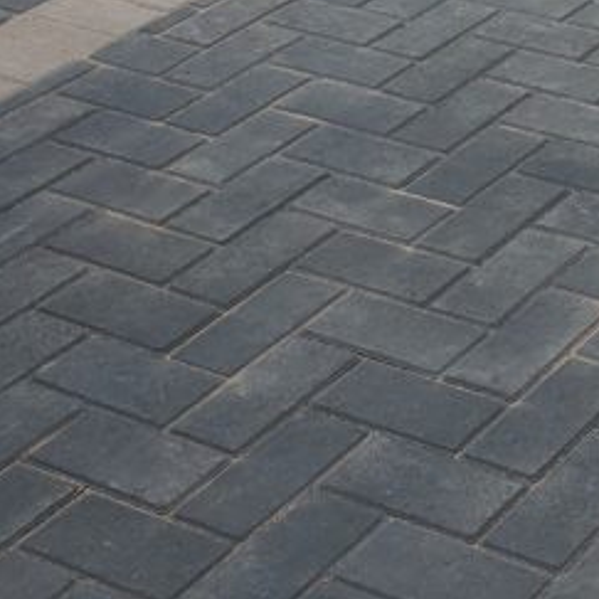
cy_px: 10
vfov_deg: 17.5
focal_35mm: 97
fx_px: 1899
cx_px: 900
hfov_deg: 16.4
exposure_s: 1/962
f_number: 2.4
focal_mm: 4.3
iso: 50
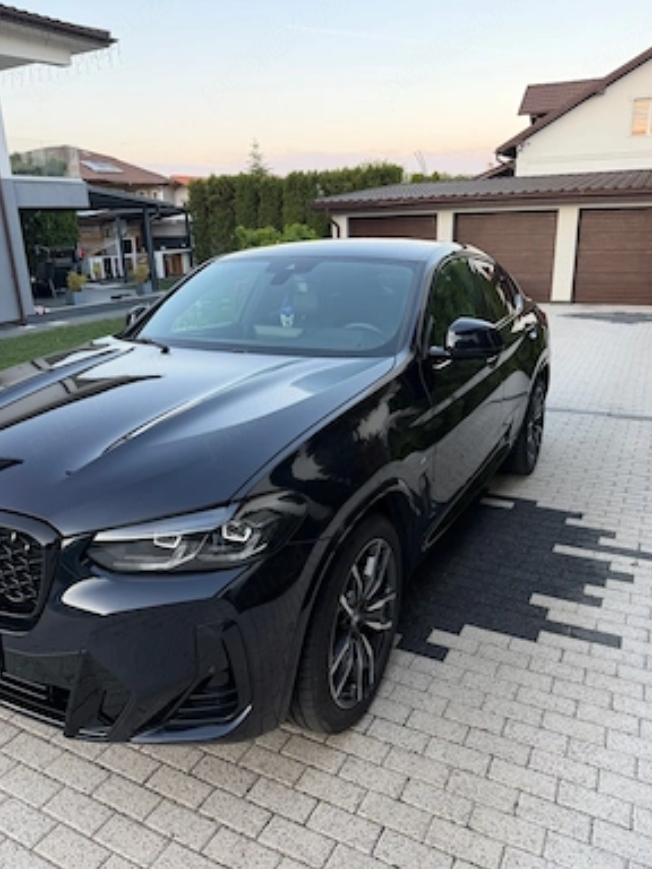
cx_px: 319
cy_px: 428
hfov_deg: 54.9
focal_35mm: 25
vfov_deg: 69.4
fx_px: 628
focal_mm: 6.76
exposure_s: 1/121
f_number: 1.78
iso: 80
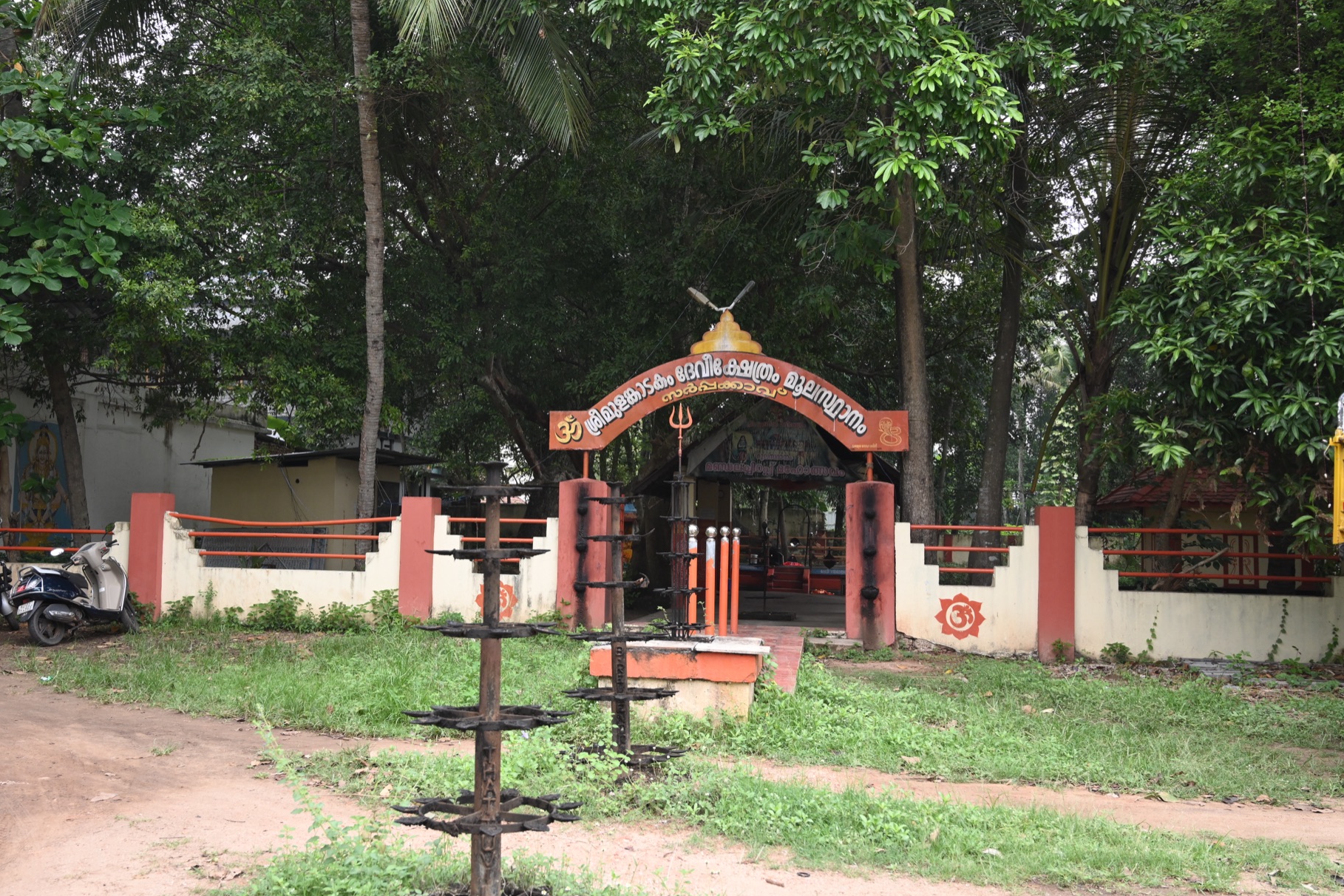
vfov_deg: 39.4
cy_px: 433
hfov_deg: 56.4
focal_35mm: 34
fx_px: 1252
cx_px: 620
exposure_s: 1/160
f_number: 5.6
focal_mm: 30.5
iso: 800
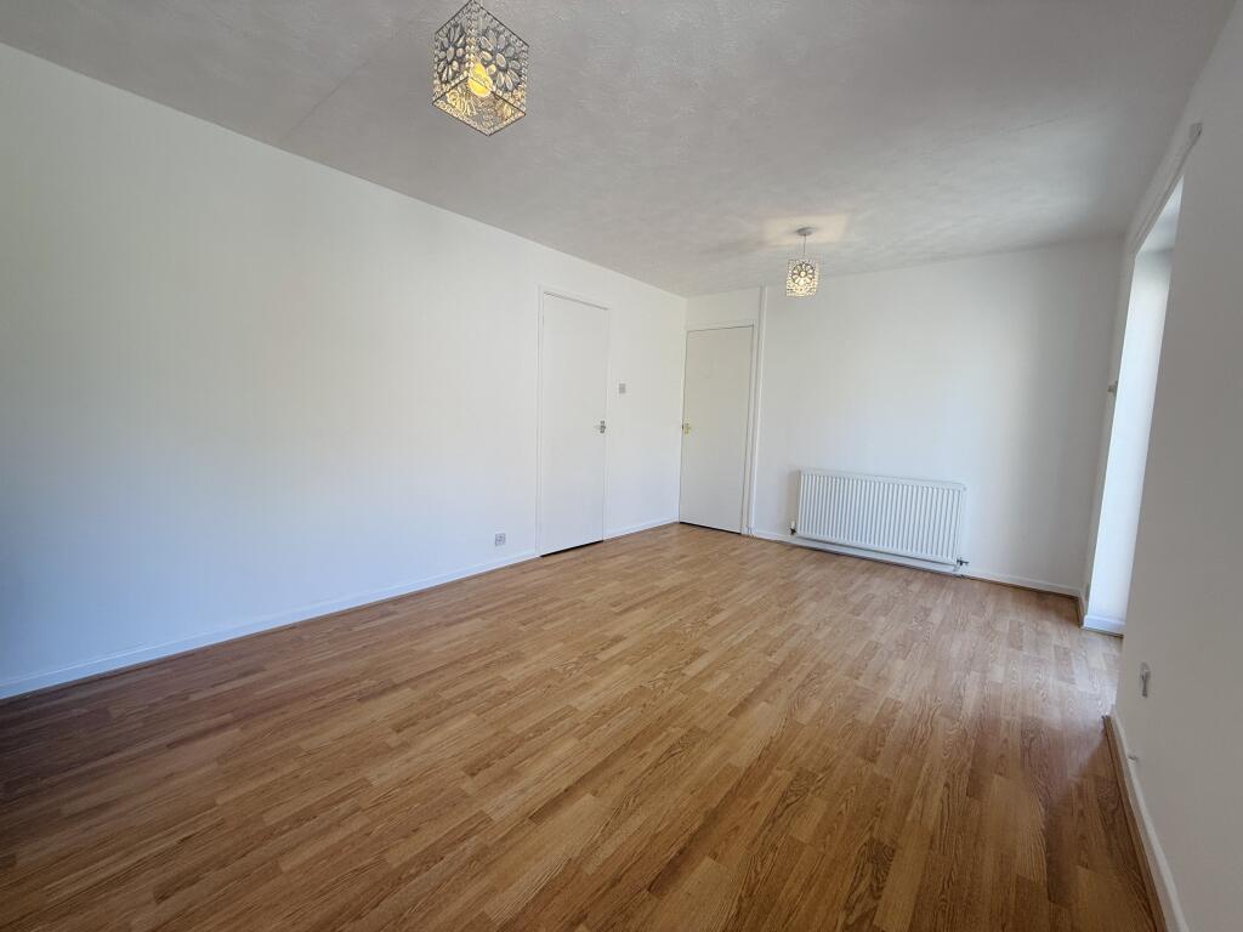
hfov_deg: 102.1
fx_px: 503
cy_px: 466
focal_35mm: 14
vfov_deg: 85.7
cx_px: 622
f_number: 2.2
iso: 50
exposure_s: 1/100
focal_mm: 2.22
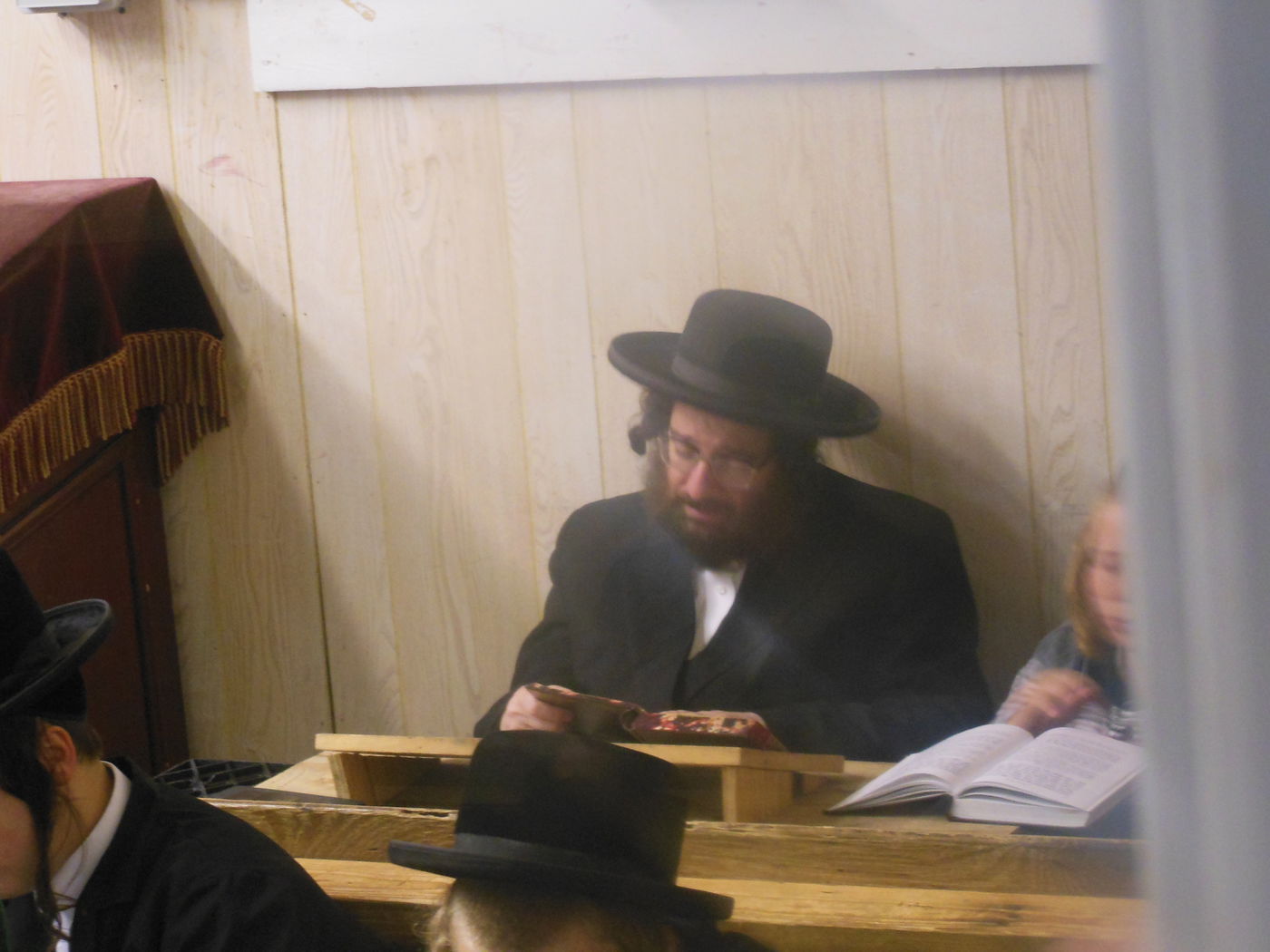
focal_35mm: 143
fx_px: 5246
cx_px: 635
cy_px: 476
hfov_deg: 13.8
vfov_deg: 10.4
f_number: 5.8
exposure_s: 1/6
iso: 800
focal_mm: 25.5
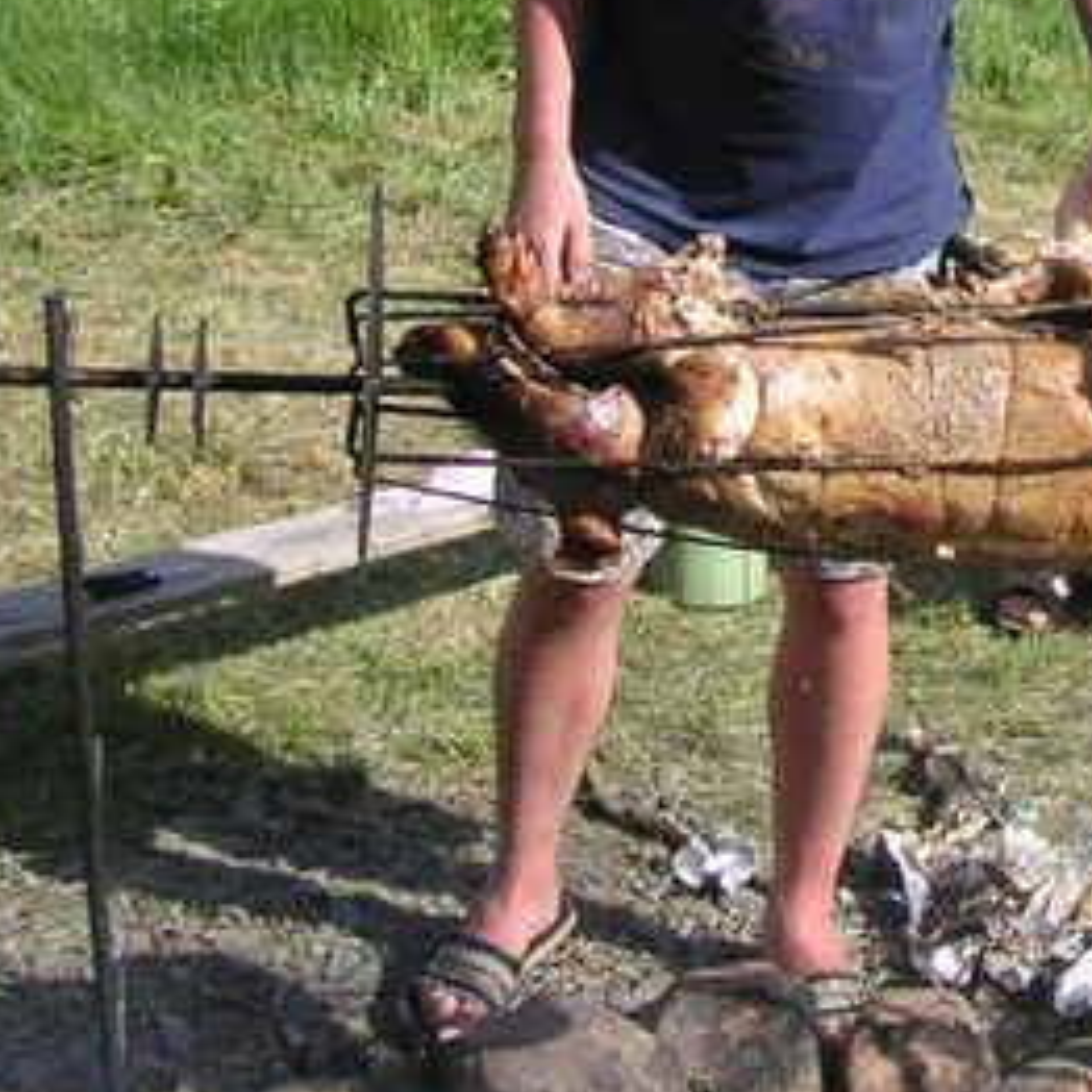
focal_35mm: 100
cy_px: 50
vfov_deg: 17.1
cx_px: 1021
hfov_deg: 17.1
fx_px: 3569
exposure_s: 1/750
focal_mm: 6.1
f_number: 2.8
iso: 50
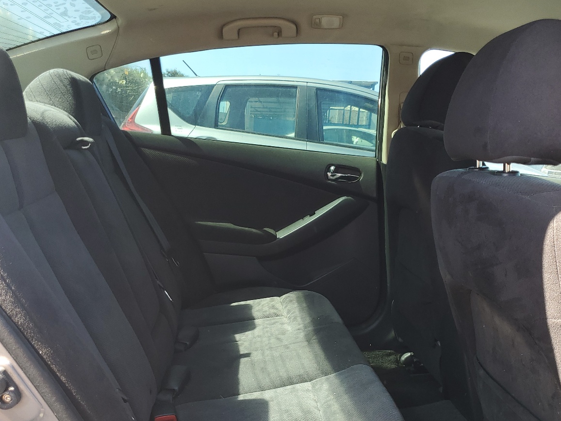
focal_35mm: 36
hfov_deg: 51.3
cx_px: 295
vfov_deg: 39.3
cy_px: 272
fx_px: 583
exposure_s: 1/213
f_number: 1.5
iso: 50
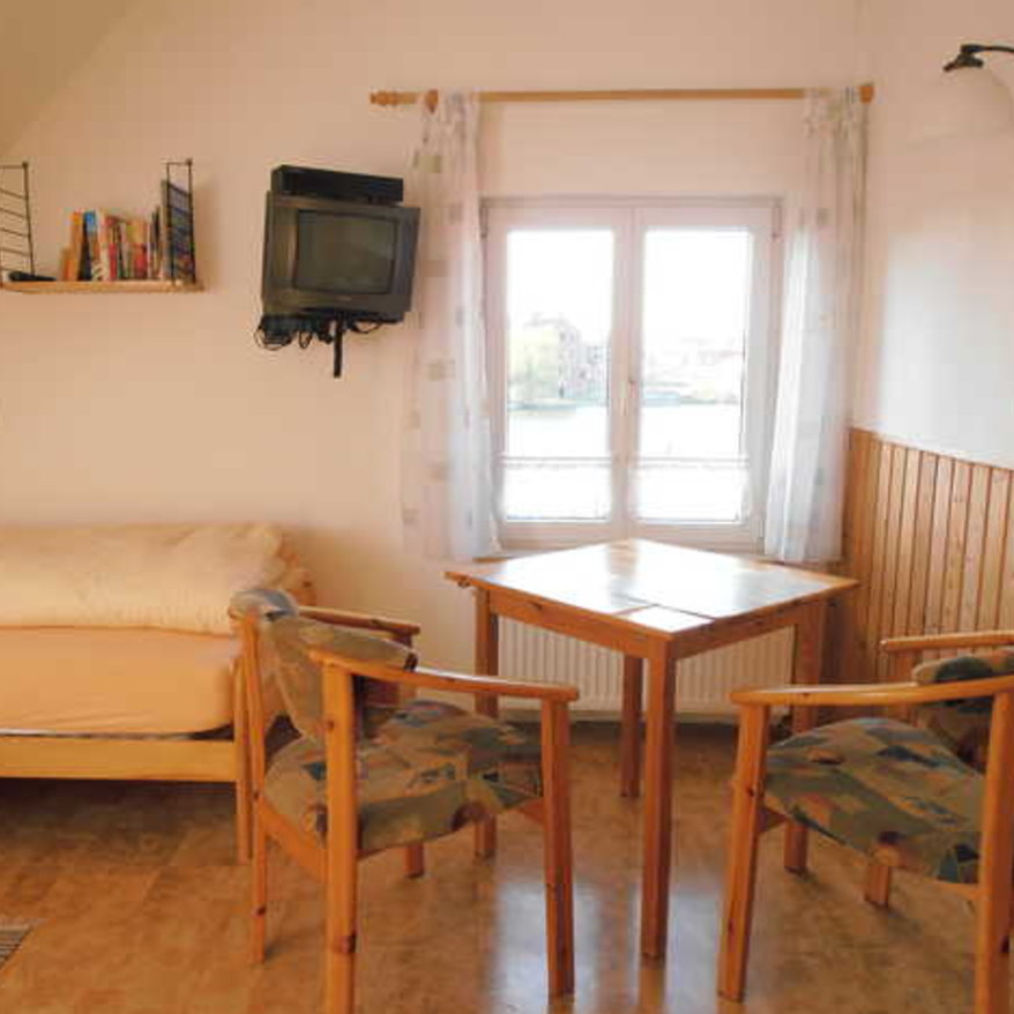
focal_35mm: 29
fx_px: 961
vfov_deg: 55.6
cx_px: 472
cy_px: 502
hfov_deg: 55.6
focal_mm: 4.2
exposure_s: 1/50
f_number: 3
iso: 80
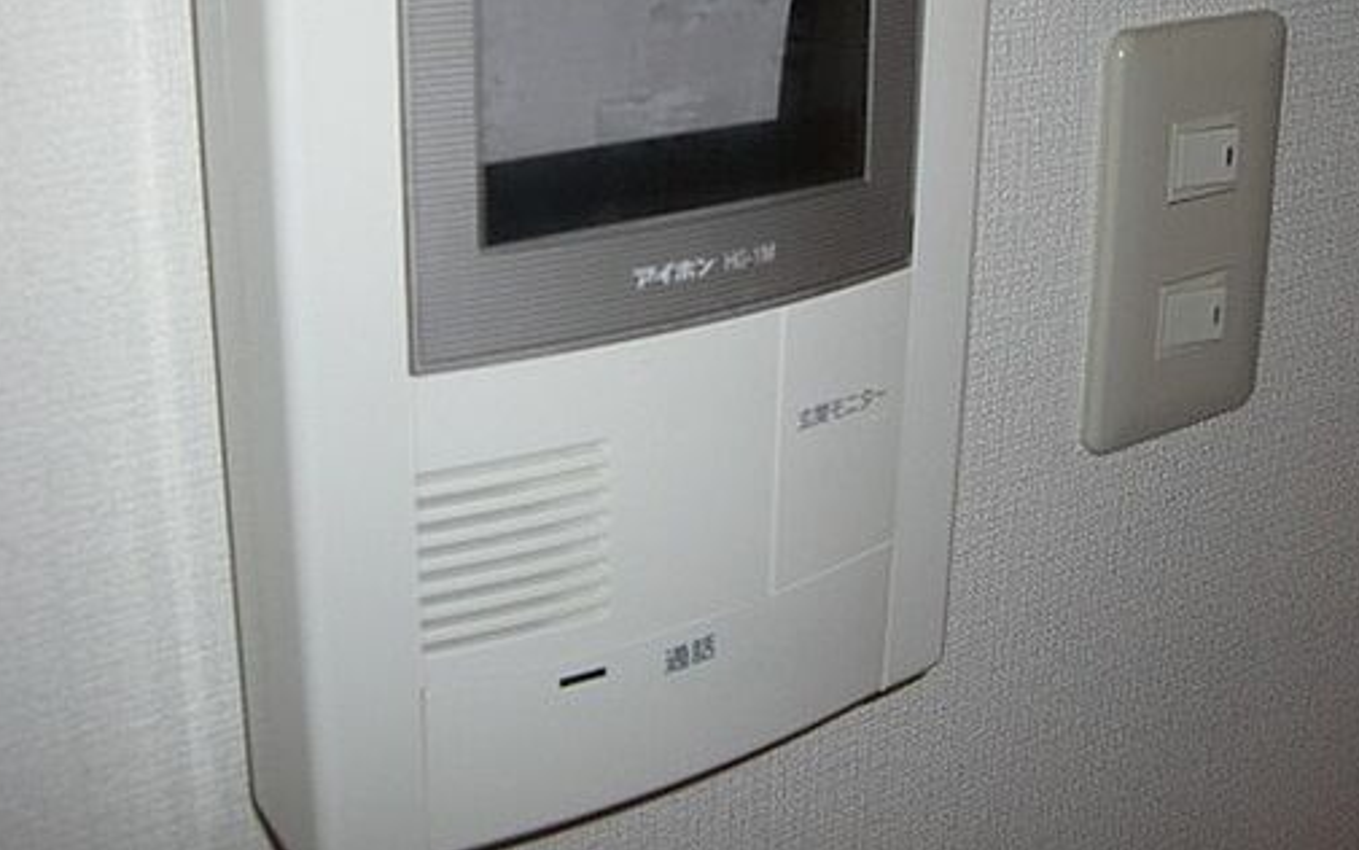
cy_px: 253
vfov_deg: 25.2
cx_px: 818
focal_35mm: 51
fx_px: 1890
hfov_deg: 39.4
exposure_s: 1/60
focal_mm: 6.2
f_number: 2.7
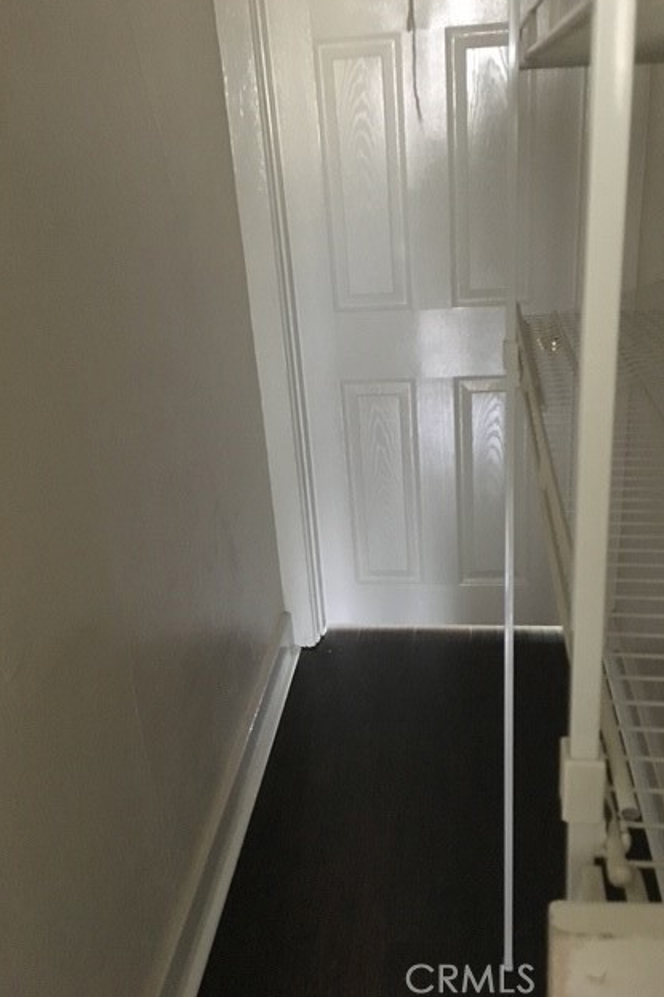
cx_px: 370
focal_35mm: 31
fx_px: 858
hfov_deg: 42.2
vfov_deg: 60.3
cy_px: 490
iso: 320
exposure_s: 1/15
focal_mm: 4.15
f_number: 2.2
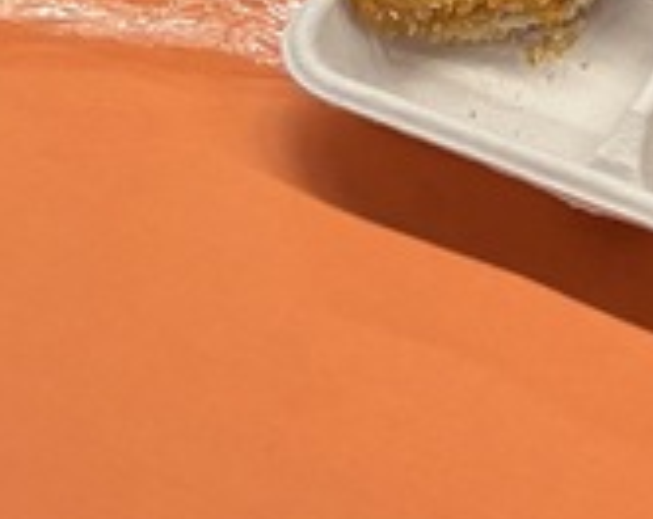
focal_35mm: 157
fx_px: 3027
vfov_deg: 8.5
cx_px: 751
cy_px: -932
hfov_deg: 12.1
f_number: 1.6
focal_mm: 5.96
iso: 160
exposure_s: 1/60
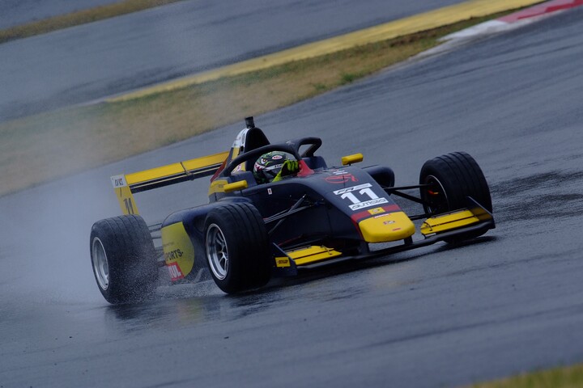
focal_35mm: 450
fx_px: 7287
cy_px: 194
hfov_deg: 4.6
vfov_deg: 3.1
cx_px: 292
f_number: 5.6
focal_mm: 300
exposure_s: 1/500
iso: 200
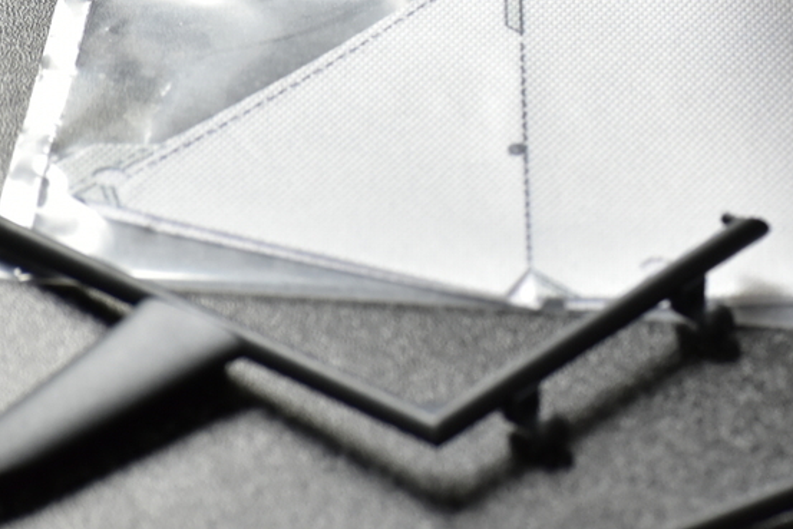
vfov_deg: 4.4
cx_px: 751
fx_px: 6810
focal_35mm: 309
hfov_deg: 6.6
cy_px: 0
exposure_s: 1/25
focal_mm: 95
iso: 800
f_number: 8
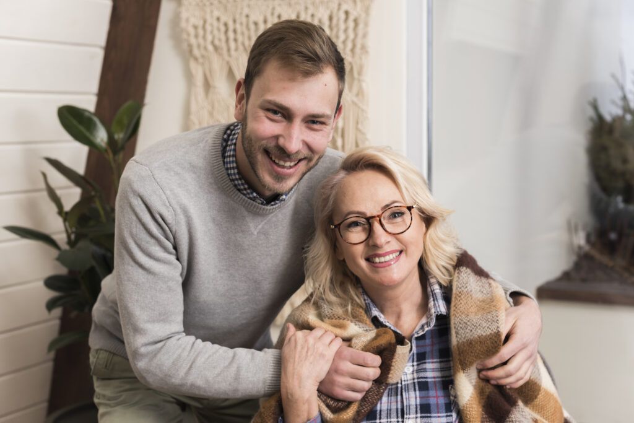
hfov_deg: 39.6
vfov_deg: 27.0
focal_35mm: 50
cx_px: 317
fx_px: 881
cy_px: 212
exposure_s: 1/160
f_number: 4
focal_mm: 50
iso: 320
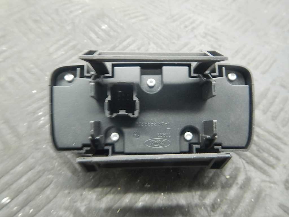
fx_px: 200
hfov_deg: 71.6
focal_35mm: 24
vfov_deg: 56.8
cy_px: 108
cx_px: 144
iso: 400
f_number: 2.8
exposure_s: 1/8
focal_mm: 4.3
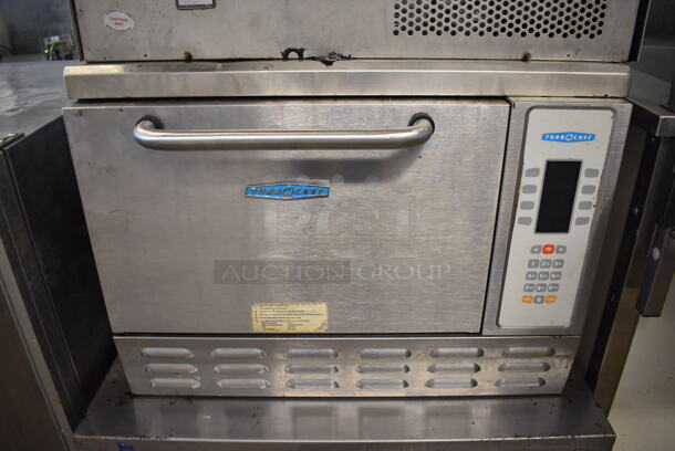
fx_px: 507
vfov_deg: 48.0
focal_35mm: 27
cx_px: 338
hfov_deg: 67.3
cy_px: 226
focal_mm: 18
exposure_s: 1/125
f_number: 3.5
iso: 1100
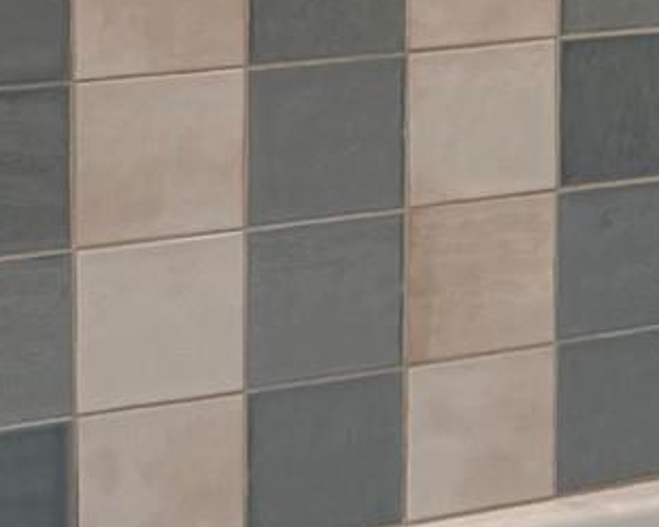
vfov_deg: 12.0
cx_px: 906
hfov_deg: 15.0
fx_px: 2360
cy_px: -338
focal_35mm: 121
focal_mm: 6.76
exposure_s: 1/234
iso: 125
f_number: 1.78
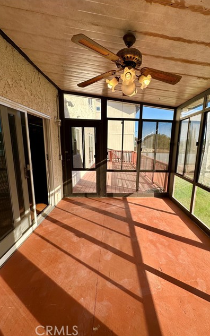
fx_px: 137
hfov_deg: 74.4
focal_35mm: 15
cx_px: 120
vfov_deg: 101.4
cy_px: 168
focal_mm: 2.22
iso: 40
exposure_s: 1/256
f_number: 2.2
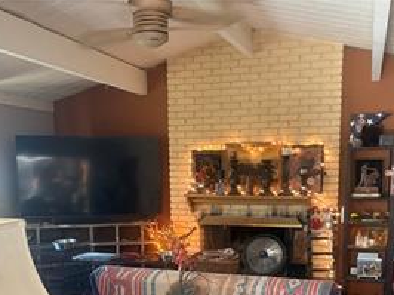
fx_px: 500
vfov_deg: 31.7
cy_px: 248
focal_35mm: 44
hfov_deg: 43.0
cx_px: 207
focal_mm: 5.96
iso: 500
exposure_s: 1/40
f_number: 1.6
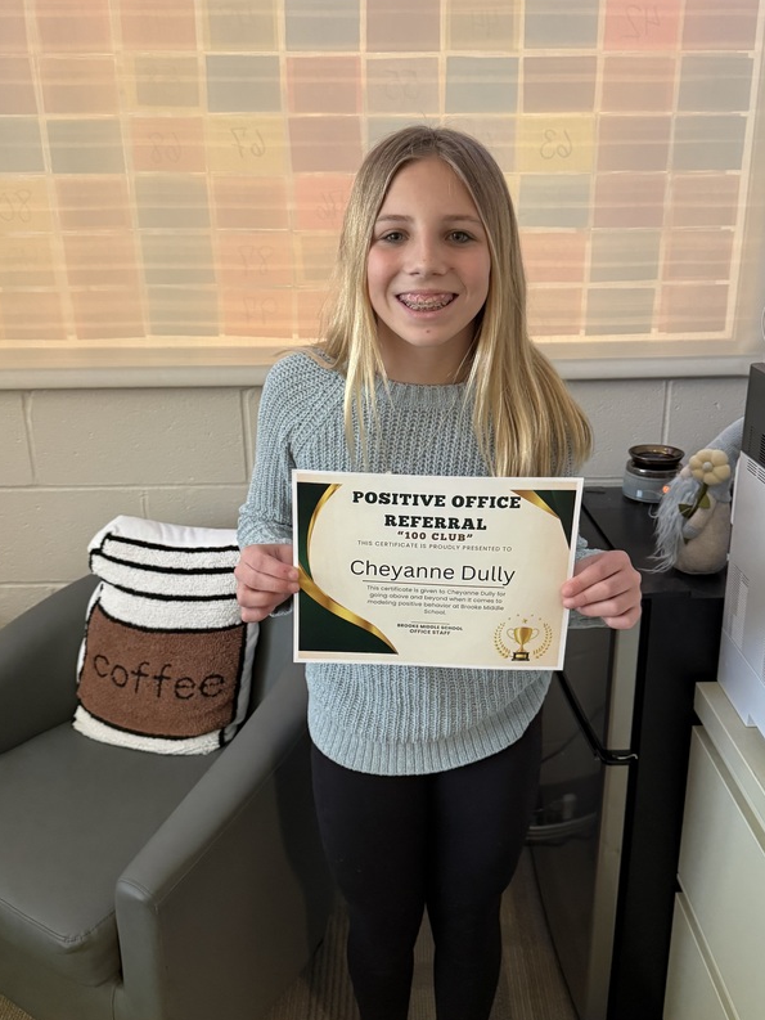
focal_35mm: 31
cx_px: 417
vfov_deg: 58.3
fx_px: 913
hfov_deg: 45.4
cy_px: 482
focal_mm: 6.76
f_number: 1.78
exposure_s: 1/60
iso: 500
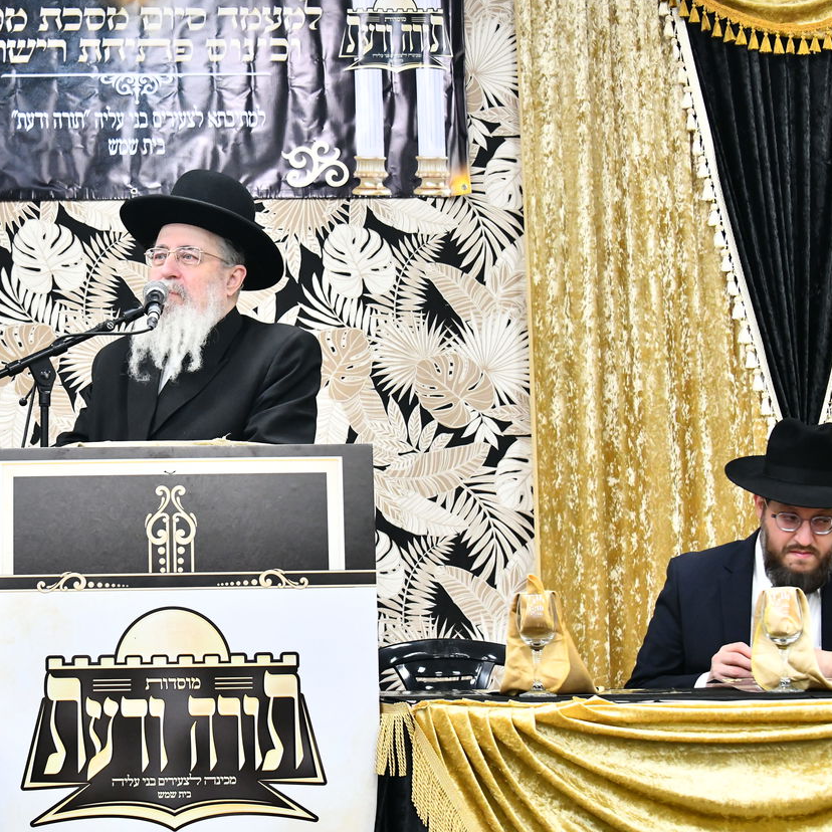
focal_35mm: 69
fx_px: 1876
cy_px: 368
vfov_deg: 25.0
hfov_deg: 24.7
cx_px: 188
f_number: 5.6
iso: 3200
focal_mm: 48
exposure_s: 1/100
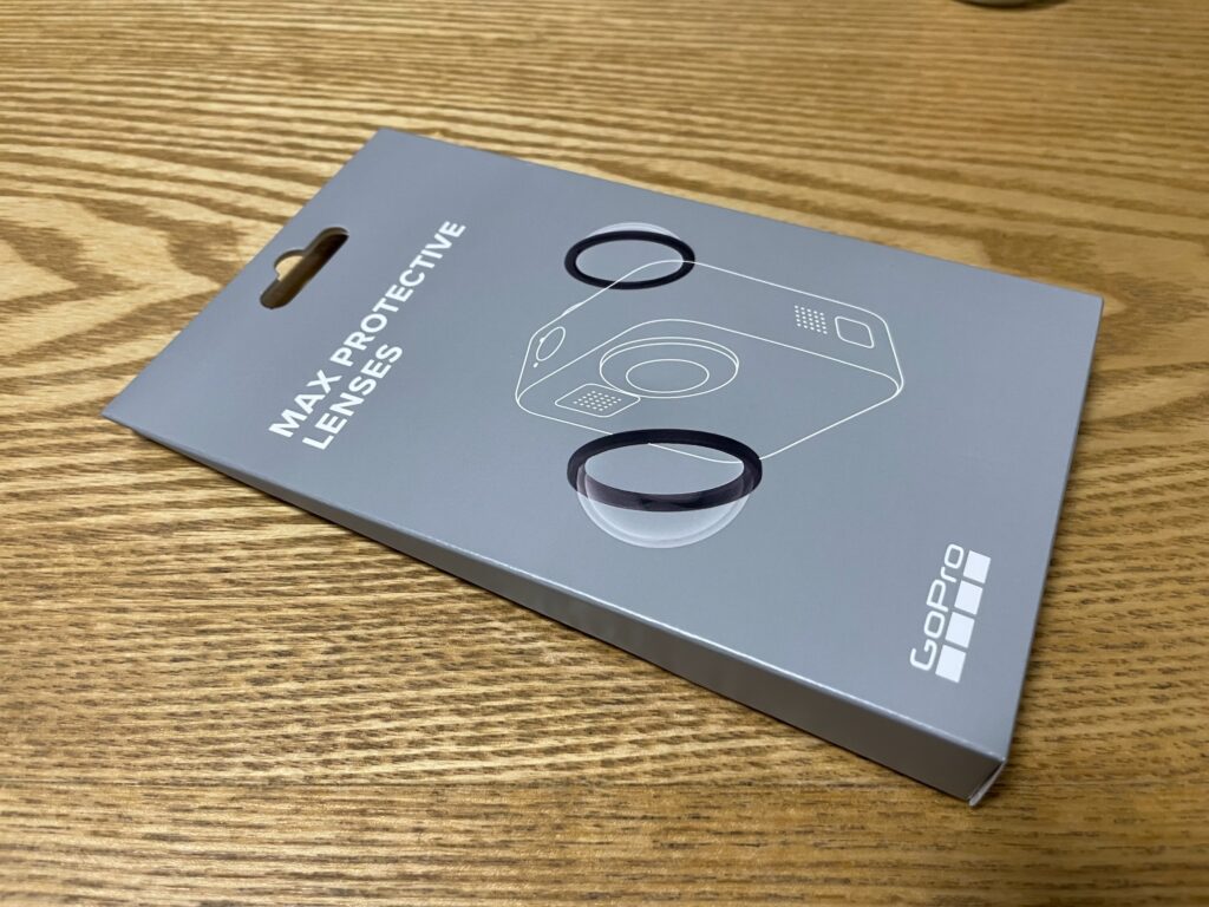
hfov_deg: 67.3
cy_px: 454
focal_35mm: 26
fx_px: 908
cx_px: 604
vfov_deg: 53.1
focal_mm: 4.2
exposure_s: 1/50
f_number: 1.6
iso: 250
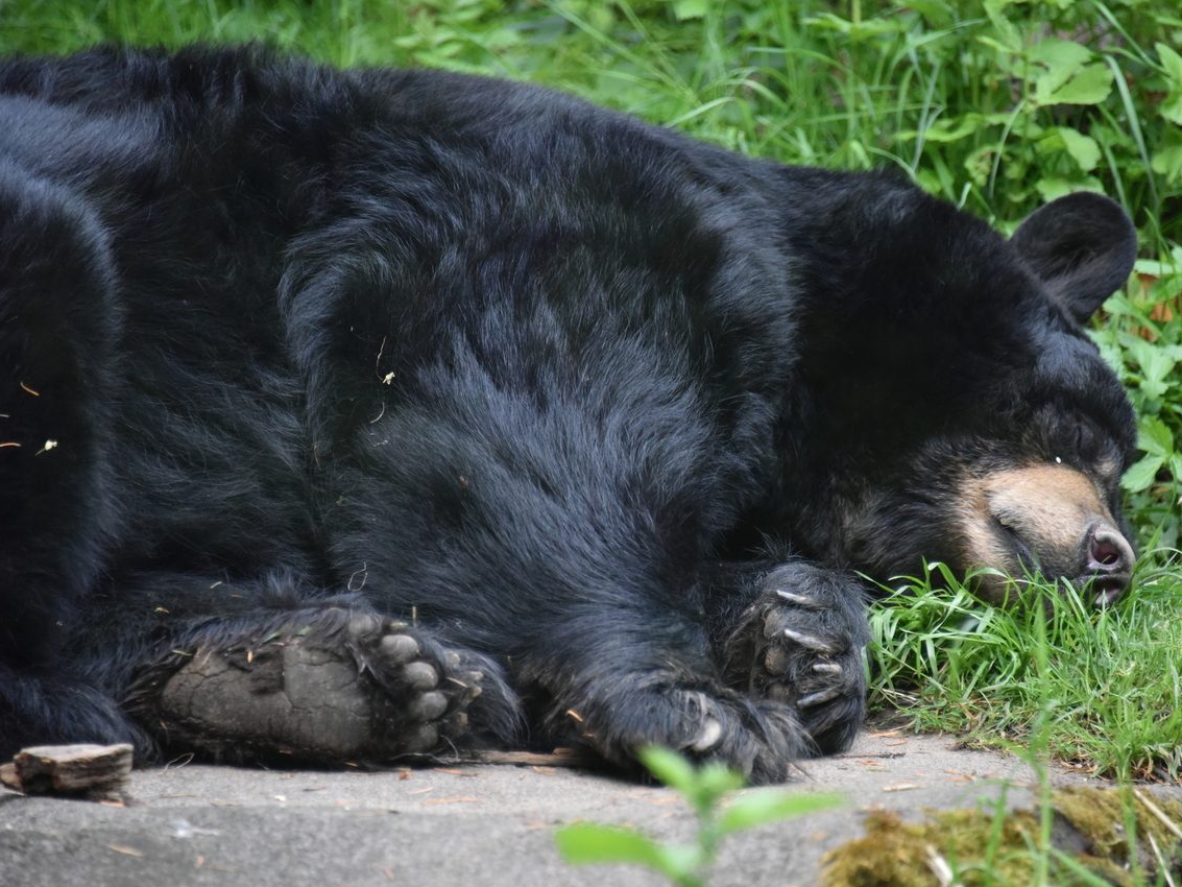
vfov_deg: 4.6
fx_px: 11133
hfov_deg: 6.1
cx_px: 644
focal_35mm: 326
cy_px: 445
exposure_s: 1/640
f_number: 5.6
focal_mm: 300
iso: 4000
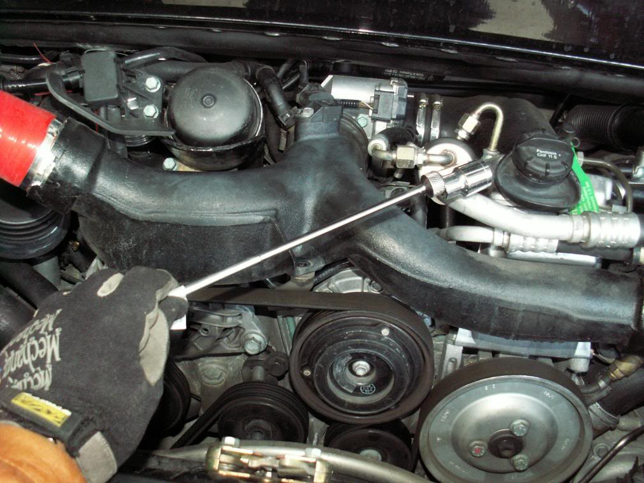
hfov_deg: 52.6
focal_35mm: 35
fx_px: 651
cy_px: 242
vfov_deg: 40.7
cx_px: 322
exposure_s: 1/40
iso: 160
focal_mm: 5.86
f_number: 2.8
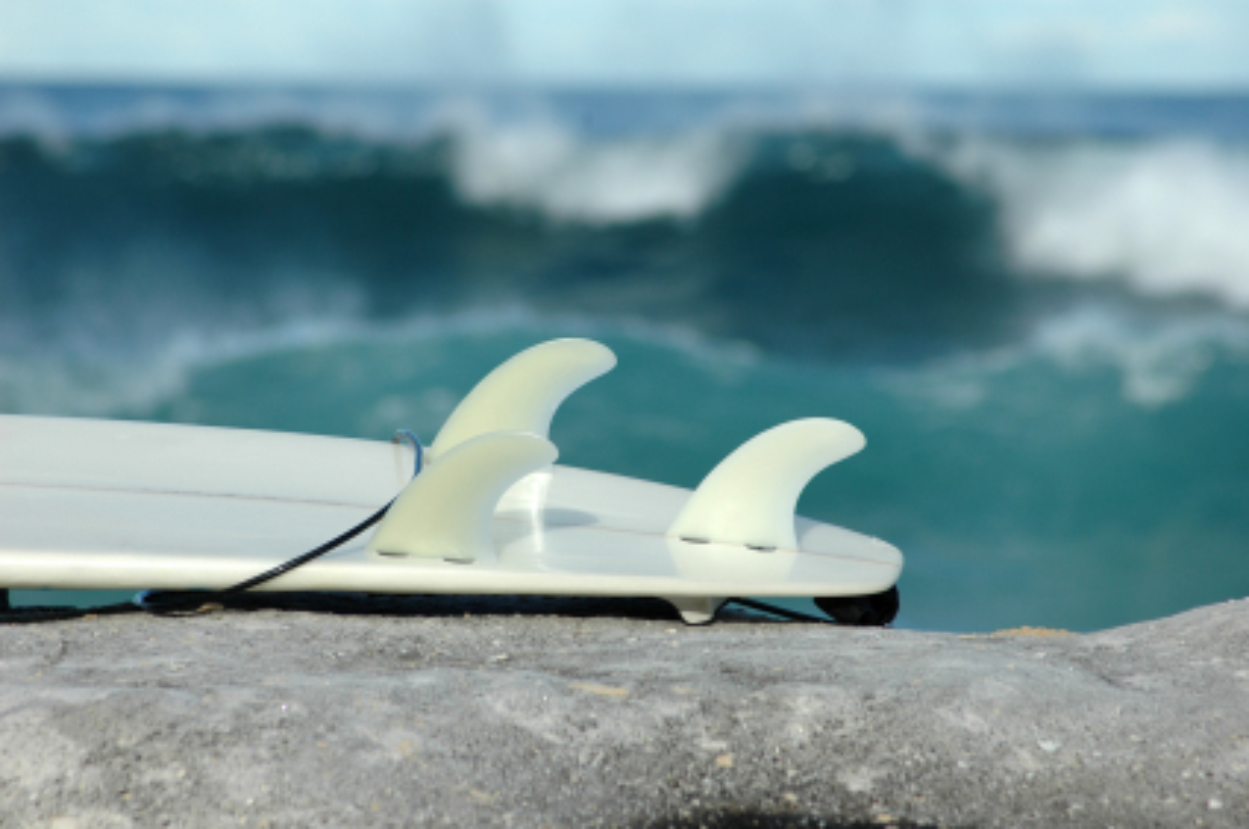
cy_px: 414
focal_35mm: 300
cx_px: 624
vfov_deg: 4.6
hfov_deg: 6.9
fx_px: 10392
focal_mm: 200
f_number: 8
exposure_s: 1/400
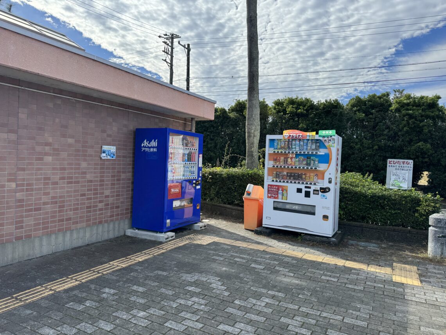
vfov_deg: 56.8
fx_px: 309
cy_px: 168
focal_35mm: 24
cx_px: 223
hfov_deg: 71.6
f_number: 1.78
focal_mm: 6.76
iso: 80
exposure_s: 1/2833
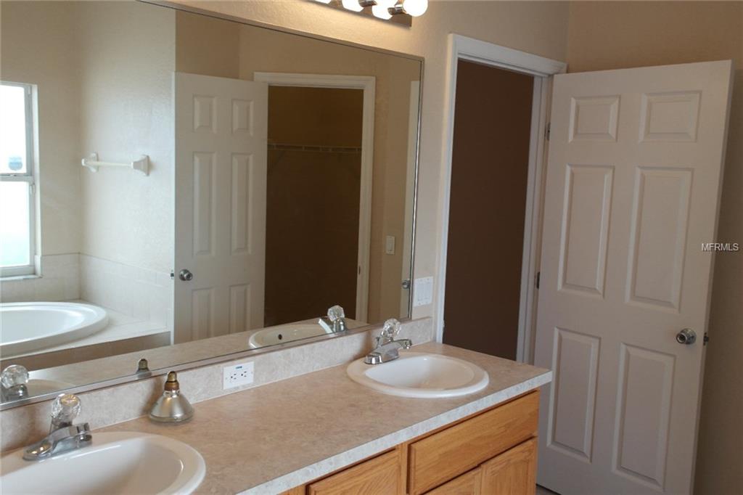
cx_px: 372
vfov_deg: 39.9
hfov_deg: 57.2
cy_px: 248
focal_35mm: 33
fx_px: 681
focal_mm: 22
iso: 200
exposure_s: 1/80
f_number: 3.5
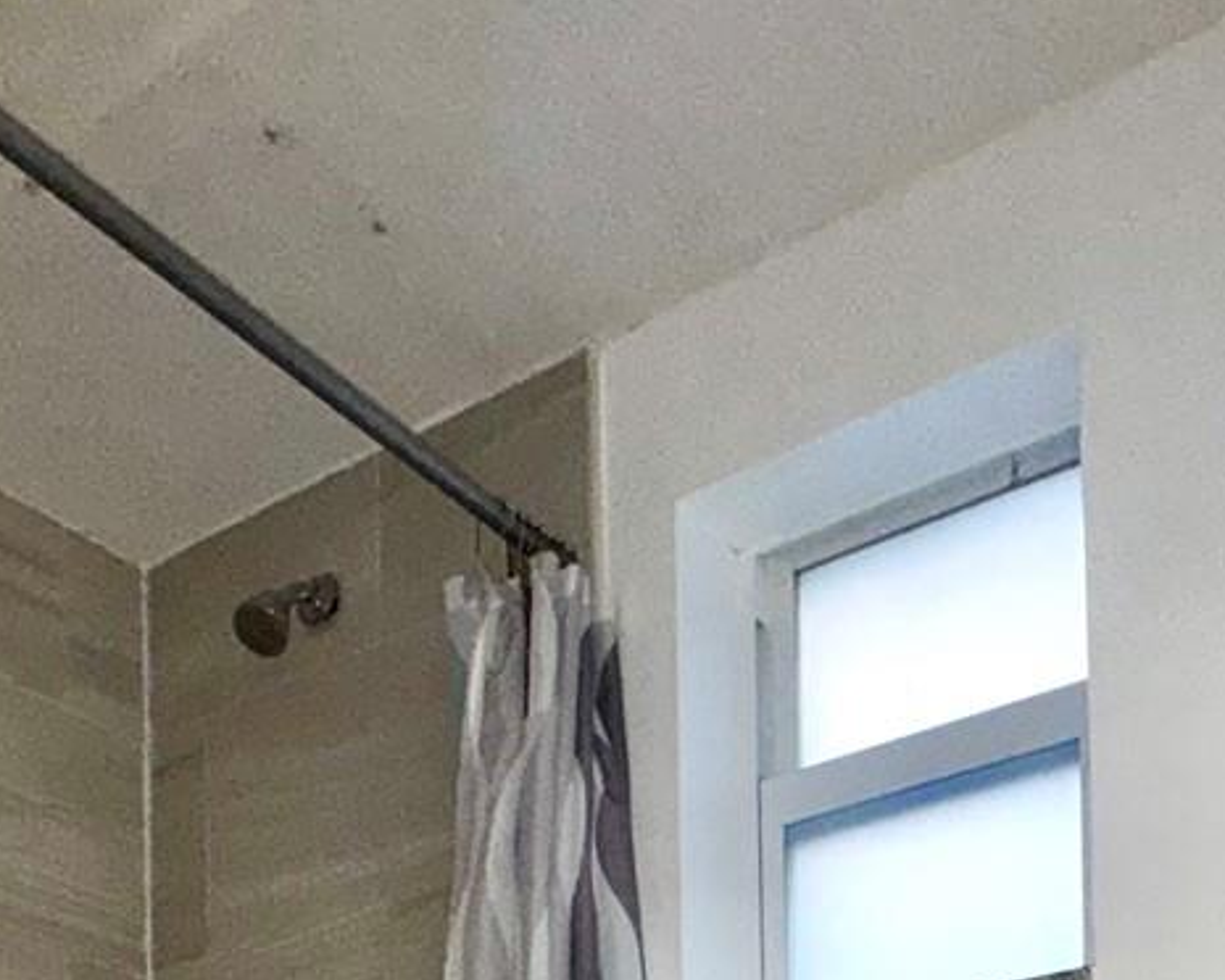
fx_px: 1704
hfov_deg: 39.5
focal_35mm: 47
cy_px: 1560
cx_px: 569
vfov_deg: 23.7
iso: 80
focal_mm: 2.22
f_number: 2.2
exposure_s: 1/90
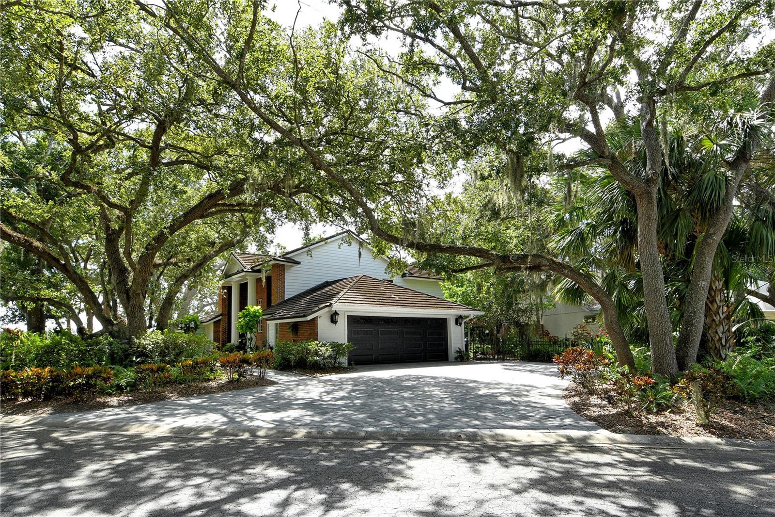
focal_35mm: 19
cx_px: 388
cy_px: 258
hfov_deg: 86.9
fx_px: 409
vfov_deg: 64.5
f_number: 11
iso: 640
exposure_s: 1/250
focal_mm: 13
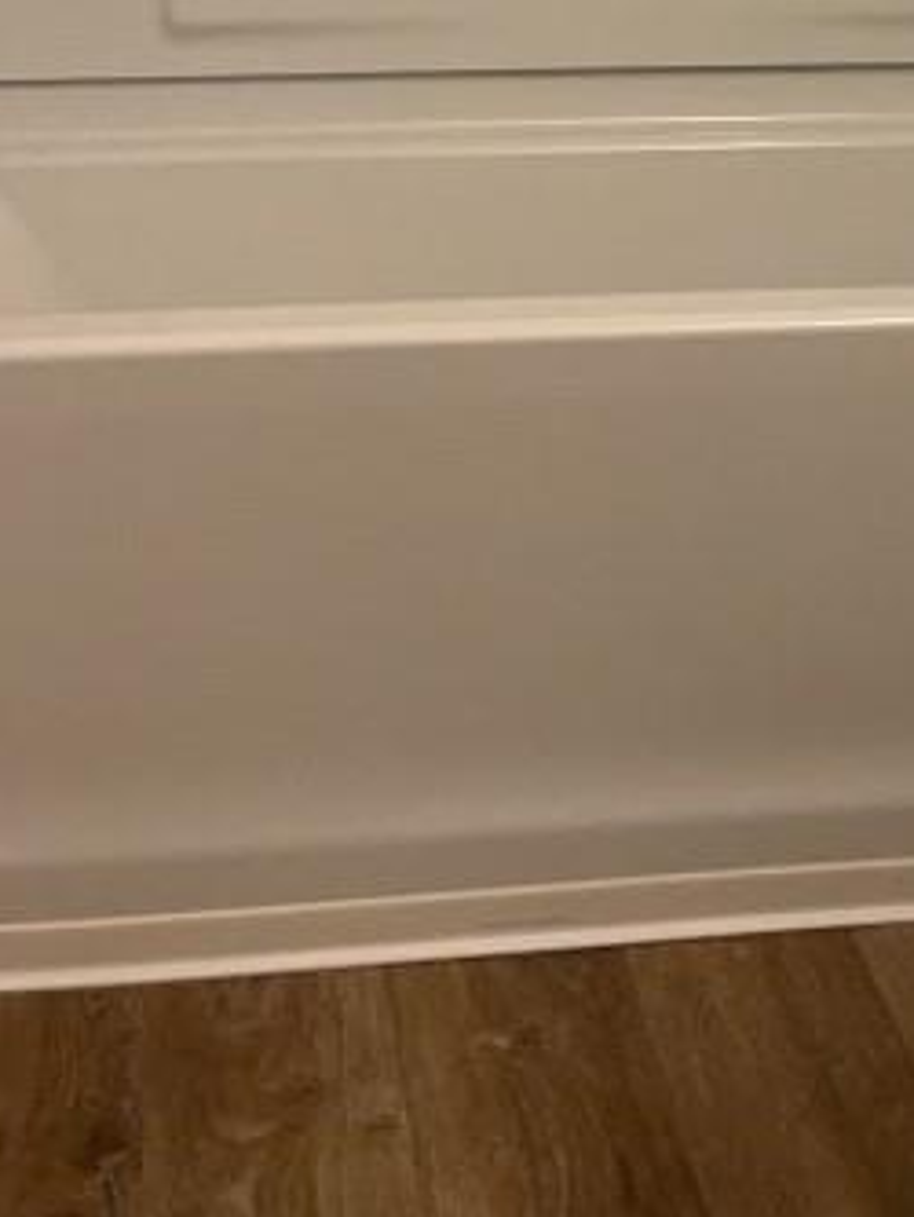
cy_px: -355
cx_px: 786
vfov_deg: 21.4
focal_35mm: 83
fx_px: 2920
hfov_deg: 17.6
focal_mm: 3
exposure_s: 1/100
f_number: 1.8
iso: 40
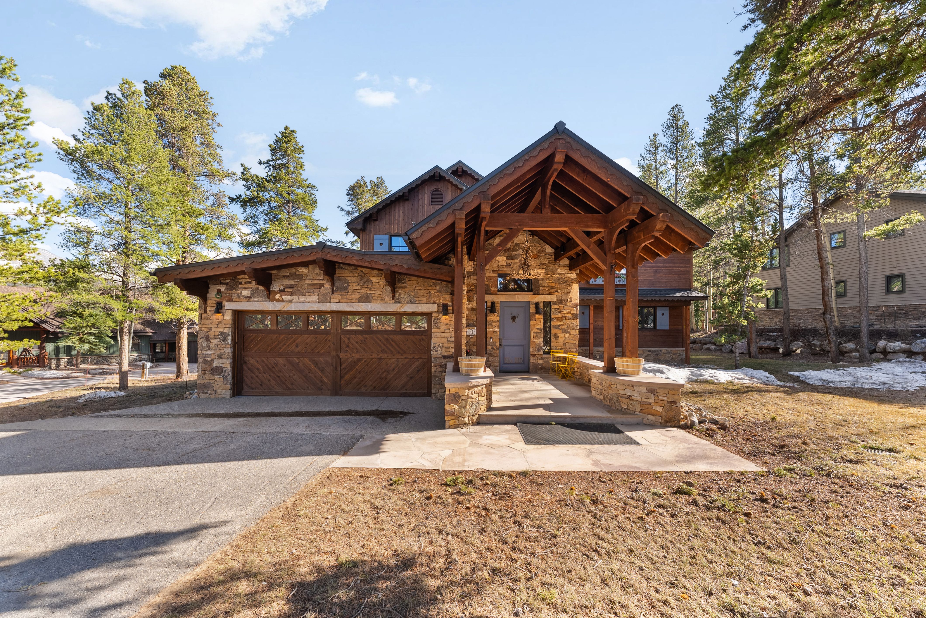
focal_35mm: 14
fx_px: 360
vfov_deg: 81.3
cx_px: 463
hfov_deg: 104.2
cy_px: 309
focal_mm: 14
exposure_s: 1/80
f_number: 6.3
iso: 125
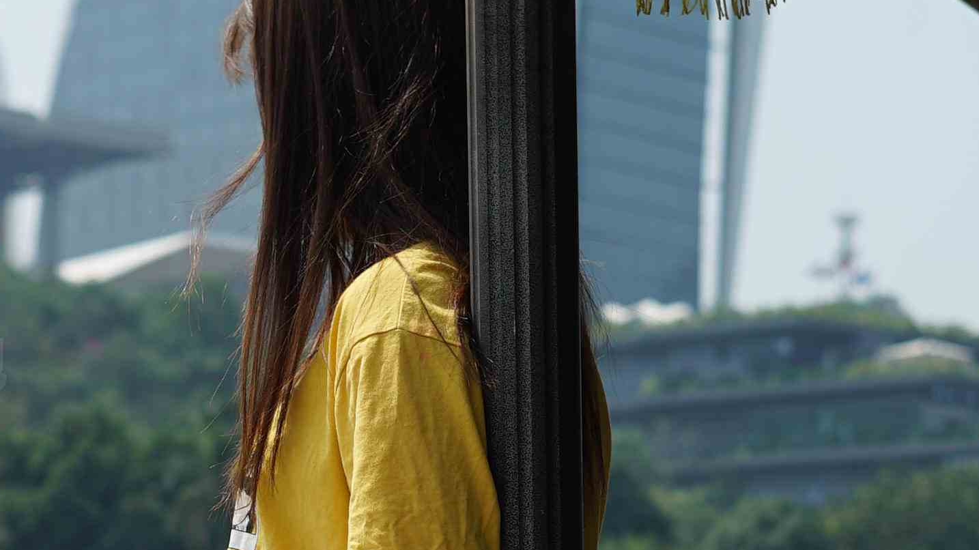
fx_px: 4023
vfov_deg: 7.6
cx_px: 218
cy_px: 888
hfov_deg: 13.8
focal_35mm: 155
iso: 100
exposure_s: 1/1250
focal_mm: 50
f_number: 4
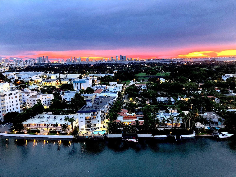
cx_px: 118
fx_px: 191
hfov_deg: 63.4
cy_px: 88
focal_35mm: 28
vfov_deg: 49.7
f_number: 1.8
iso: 800
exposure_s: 1/15
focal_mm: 3.99
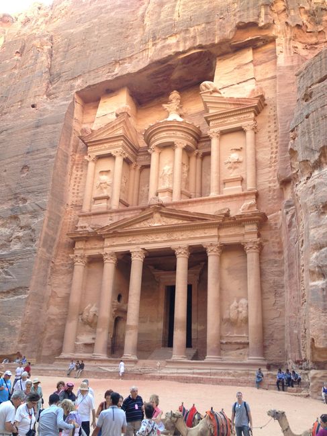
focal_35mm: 35
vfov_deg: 52.6
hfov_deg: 40.7
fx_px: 441
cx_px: 164
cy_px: 218
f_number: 2.4
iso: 64
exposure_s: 1/120
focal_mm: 4.28
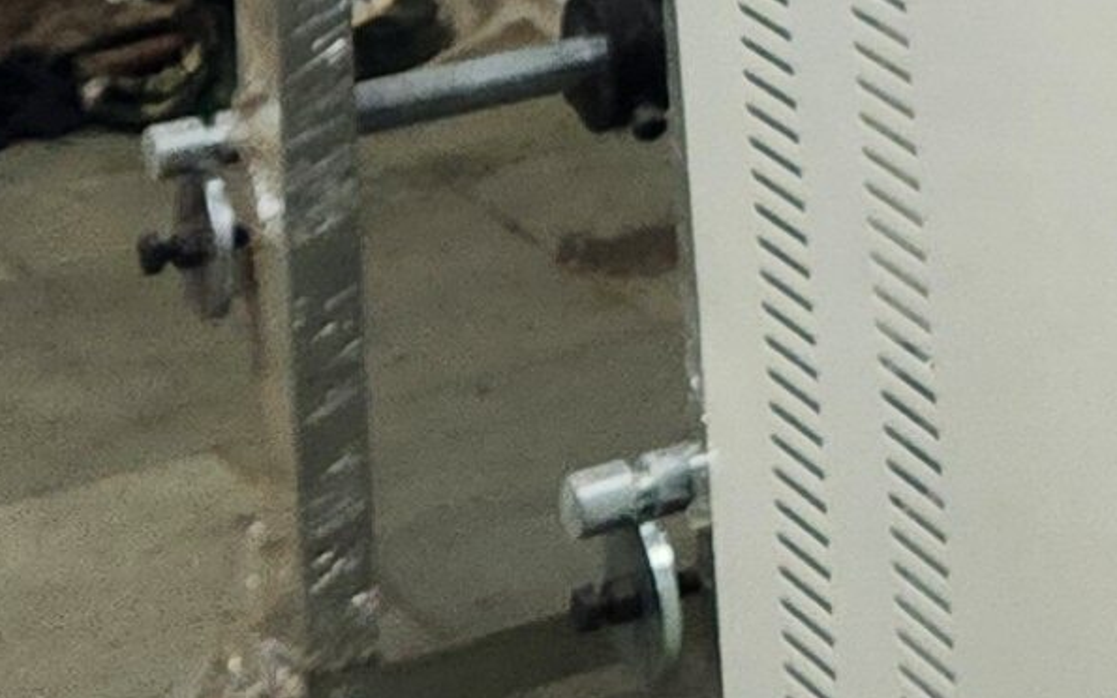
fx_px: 4993
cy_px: -702
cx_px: 2333
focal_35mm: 164
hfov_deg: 11.4
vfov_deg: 7.7
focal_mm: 5.4
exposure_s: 1/50
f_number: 1.8
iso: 400
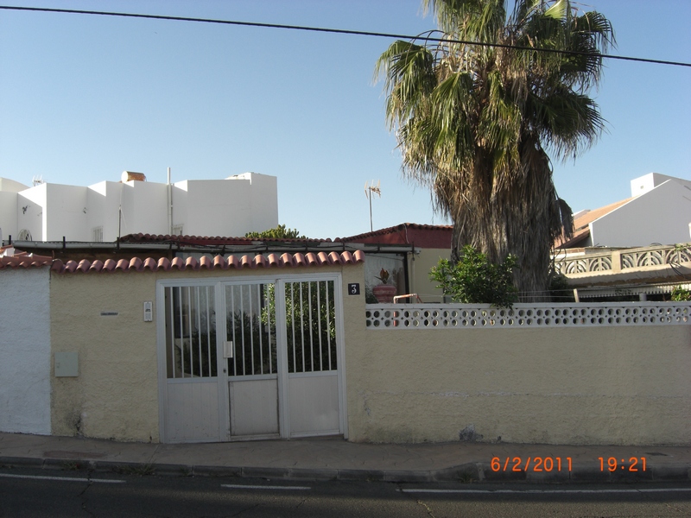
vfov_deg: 37.7
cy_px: 259
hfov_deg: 49.0
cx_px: 346
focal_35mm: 38
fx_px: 759
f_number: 4
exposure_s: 1/400
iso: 80
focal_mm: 7.9
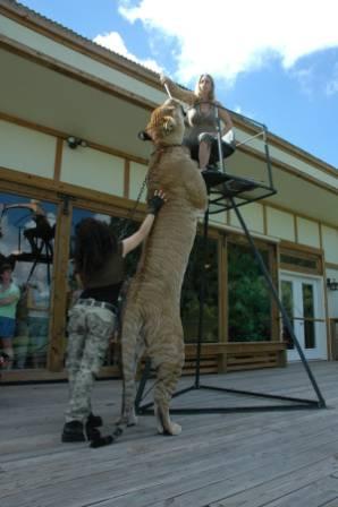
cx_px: 169
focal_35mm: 27
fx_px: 381
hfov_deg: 47.9
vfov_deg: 67.4
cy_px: 254
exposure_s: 1/160
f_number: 9
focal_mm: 18
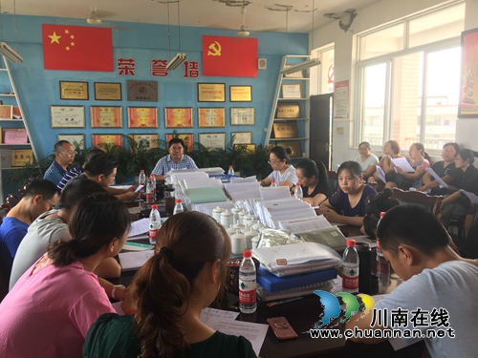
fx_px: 400
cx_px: 239
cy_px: 179
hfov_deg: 61.7
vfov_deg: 48.2
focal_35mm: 29
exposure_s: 1/50
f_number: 2.2
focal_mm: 4.15
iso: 32
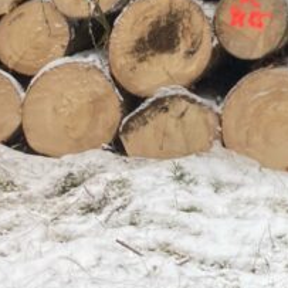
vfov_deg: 12.9
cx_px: 577
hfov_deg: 12.3
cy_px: -201
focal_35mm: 125
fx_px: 1177
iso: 40
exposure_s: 1/121
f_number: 1.8
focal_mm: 3.99
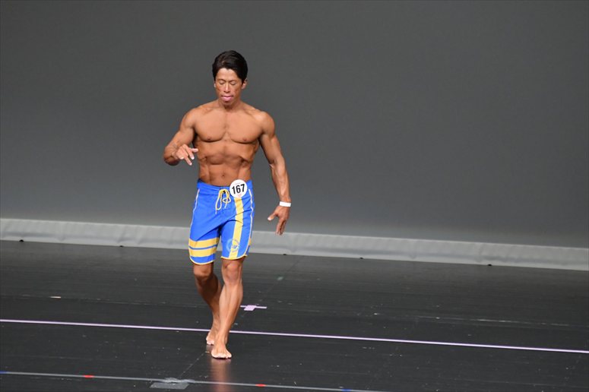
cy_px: 196
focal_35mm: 345
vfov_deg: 4.0
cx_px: 294
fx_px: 5642
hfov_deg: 6.0
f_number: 5.6
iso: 5000
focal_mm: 230
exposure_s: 1/400
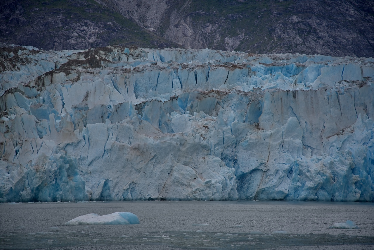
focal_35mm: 120
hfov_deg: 17.1
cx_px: 187
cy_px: 125
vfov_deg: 11.4
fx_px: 1247
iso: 100
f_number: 6.3
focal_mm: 120
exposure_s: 1/250
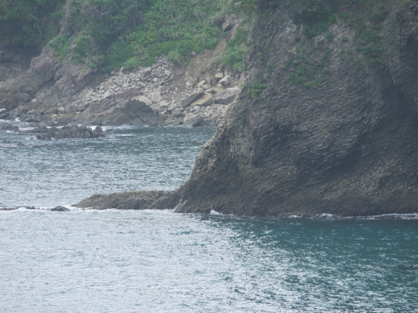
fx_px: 4830
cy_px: 156
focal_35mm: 400
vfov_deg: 3.7
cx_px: 209
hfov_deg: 5.0
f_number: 11
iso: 400
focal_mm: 200
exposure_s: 1/250
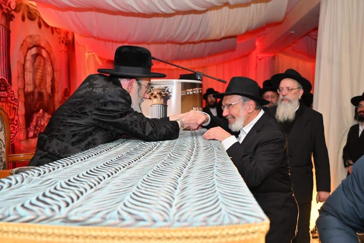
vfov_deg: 42.3
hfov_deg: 60.3
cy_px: 122
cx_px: 182
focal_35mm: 31
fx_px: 313
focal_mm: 31
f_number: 4
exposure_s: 1/160
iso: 1000
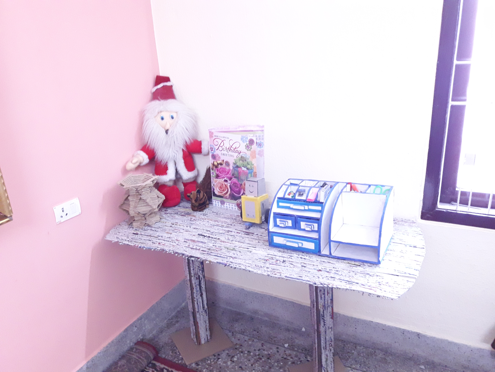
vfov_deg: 49.7
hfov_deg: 63.4
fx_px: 400
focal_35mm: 28
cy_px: 186
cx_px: 248
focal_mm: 3.7
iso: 400
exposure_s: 1/17
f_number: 1.9
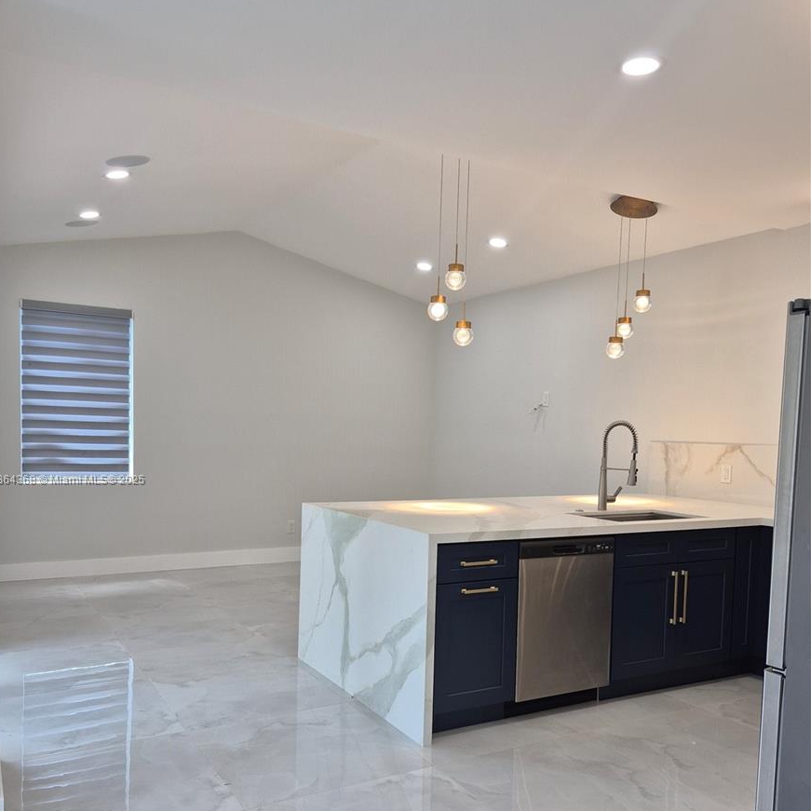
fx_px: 742
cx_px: 393
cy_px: 480
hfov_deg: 57.3
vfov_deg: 56.9
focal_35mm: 28
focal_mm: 5.4
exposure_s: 1/120
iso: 80
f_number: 1.8
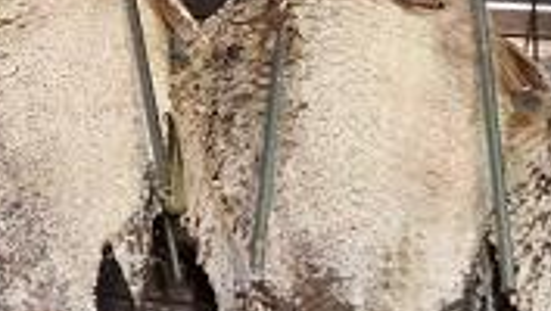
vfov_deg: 10.5
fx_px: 1682
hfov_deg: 15.7
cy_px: -26
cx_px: -464
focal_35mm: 115
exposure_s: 1/33
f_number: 1.9
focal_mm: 3.6
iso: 160
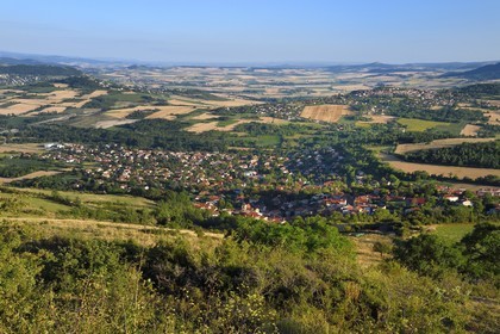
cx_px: 250
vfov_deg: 28.1
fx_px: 667
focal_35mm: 48
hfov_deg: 41.1
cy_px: 167
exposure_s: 1/250
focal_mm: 48
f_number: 10
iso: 200
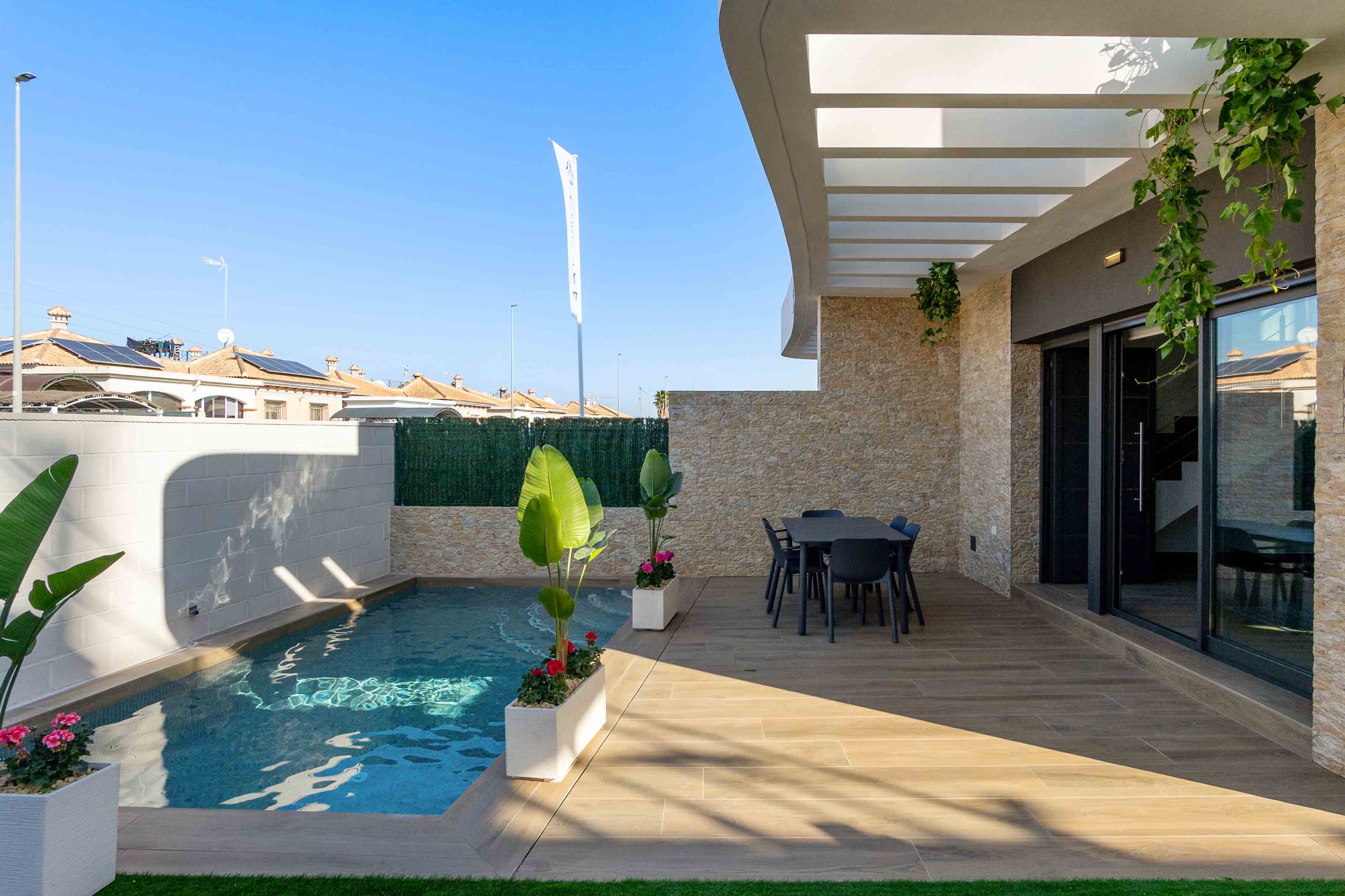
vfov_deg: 67.4
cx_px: 672
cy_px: 448
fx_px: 672
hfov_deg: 90.0
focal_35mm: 18
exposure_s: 1/800
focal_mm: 12
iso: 320
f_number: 8
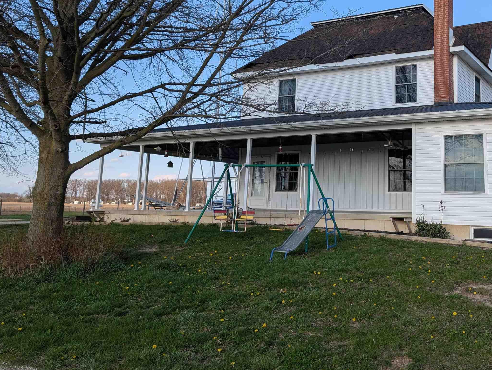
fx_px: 512
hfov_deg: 49.8
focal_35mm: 36
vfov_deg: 39.1
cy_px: 113
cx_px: 352
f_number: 1.68
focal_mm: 6.9
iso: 22
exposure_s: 1/664
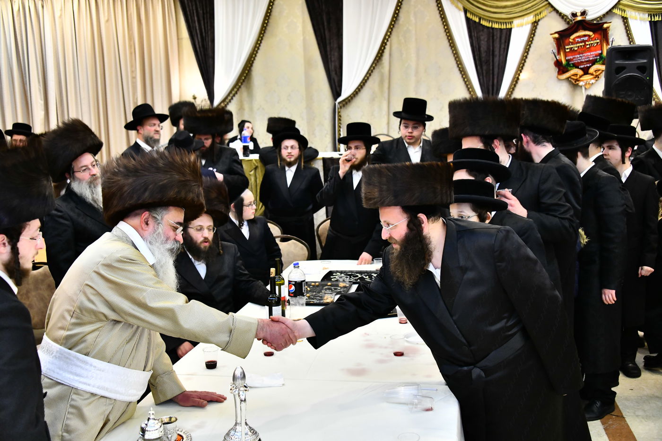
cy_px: 220
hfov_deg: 48.5
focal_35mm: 40
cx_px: 331
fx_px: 735
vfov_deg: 33.4
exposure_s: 1/125
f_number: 5
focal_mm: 40
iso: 3200
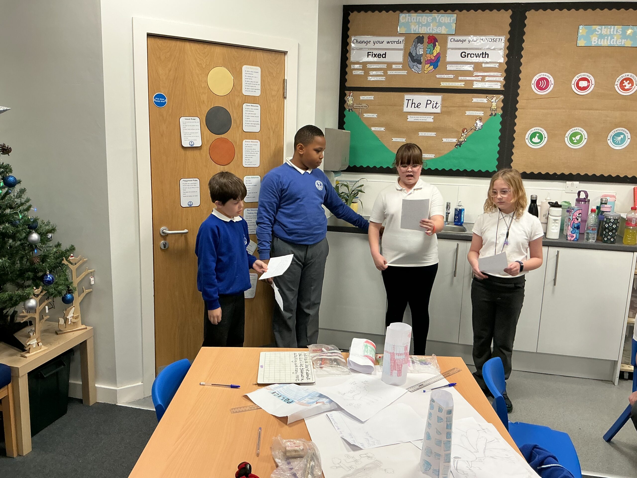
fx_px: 534
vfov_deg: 48.2
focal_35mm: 29
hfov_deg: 61.7
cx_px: 318
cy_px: 239
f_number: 1.8
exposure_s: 1/60
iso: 80
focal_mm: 3
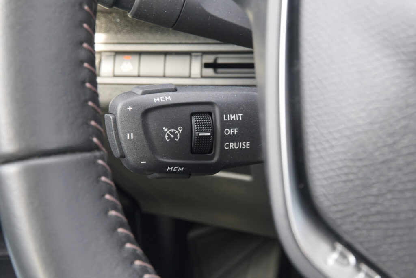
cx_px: 208
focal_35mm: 43
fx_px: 497
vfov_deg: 31.2
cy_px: 139
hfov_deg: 45.4
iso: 2000
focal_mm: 28.8
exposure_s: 1/40
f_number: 9
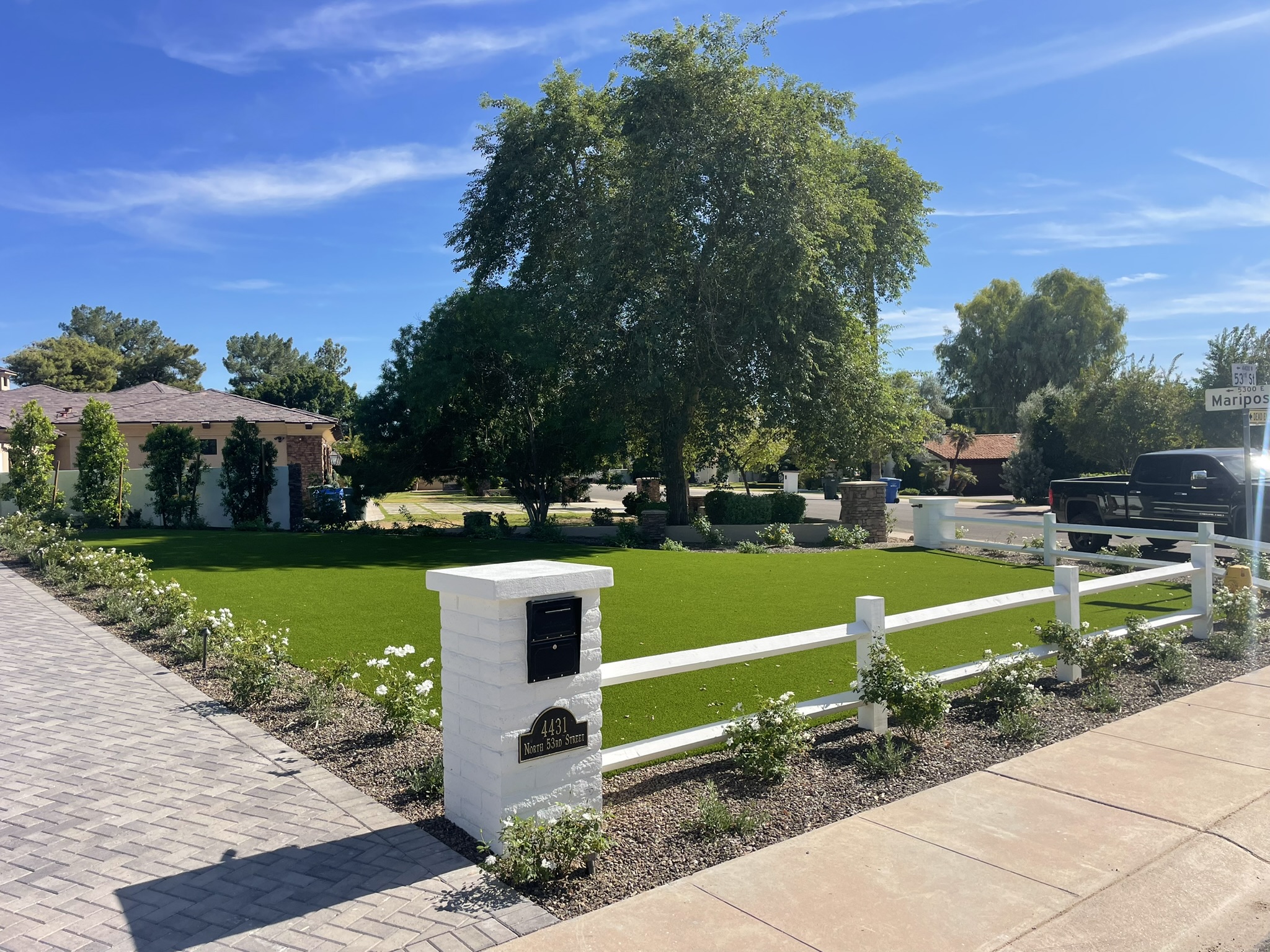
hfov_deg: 67.3
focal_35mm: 26
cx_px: 635
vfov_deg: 53.1
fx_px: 954
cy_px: 476
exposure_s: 1/3509
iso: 32
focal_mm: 4.2
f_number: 1.6
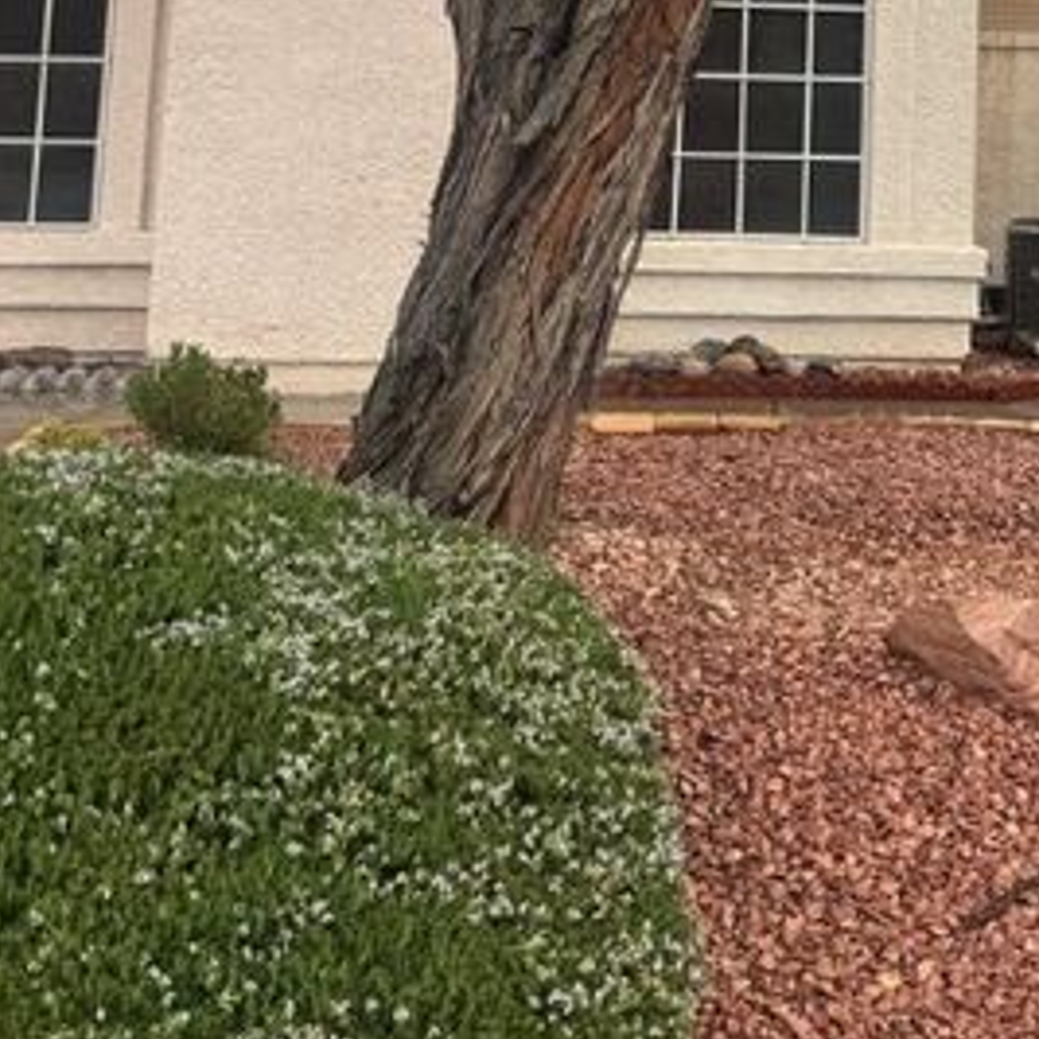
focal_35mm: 53
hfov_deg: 30.8
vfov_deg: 29.9
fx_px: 1800
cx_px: 930
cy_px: -14
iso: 80
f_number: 1.78
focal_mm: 6.76
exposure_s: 1/1094
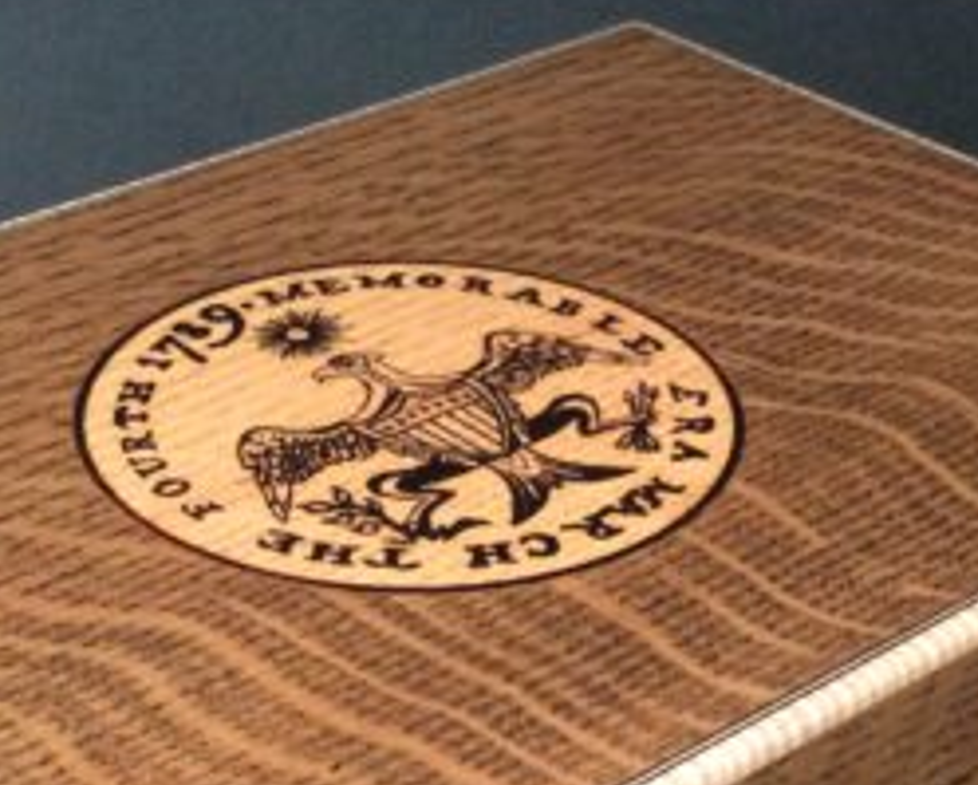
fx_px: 2434
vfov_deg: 17.8
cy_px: 805
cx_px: 424
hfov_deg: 22.7
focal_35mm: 84
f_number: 2.4
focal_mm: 3.3
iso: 320
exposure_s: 1/17
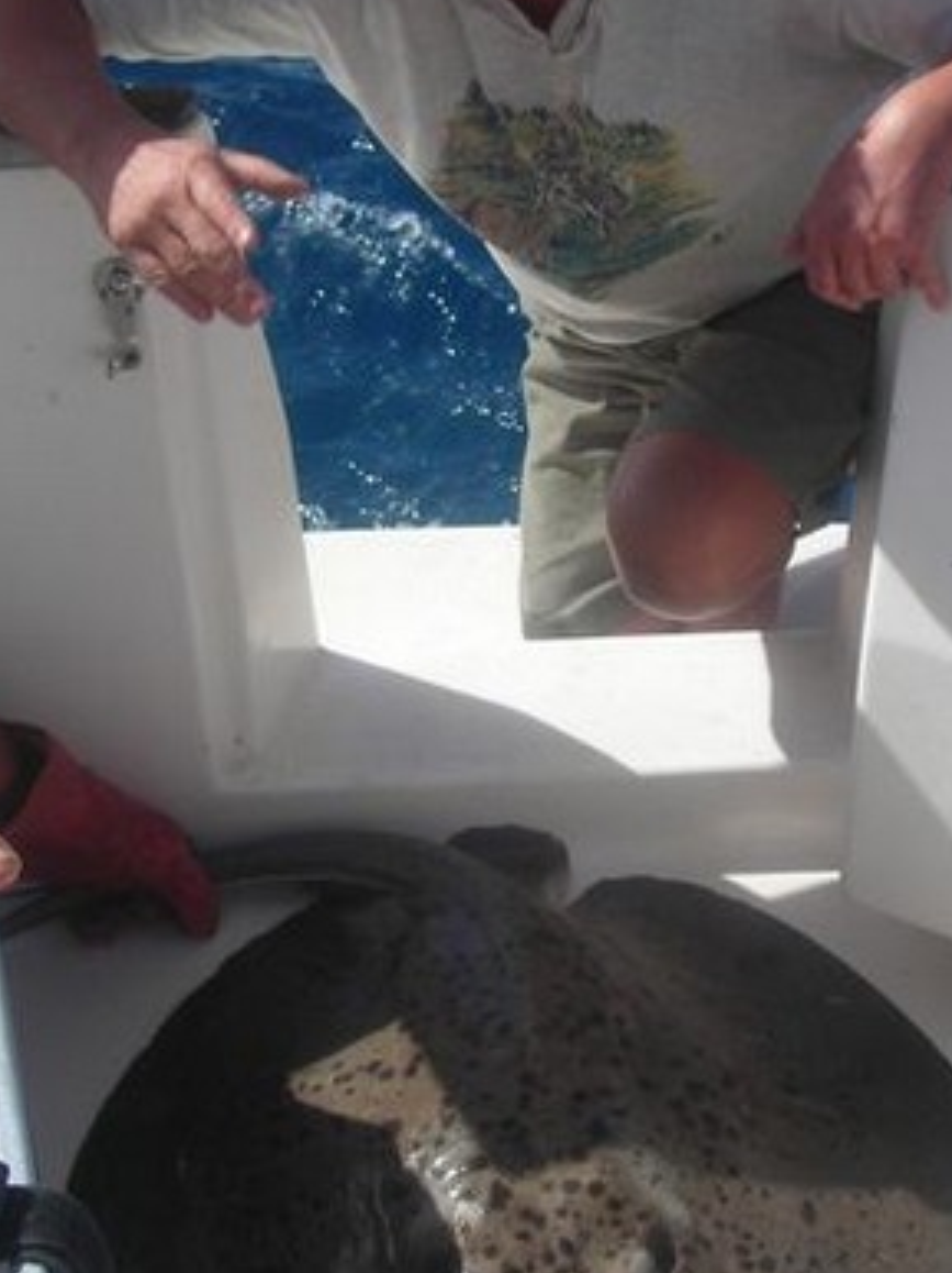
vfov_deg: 28.9
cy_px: 481
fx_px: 2460
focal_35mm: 67
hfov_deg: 21.9
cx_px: 527
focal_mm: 6.8
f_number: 6.6
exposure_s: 1/215
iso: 50
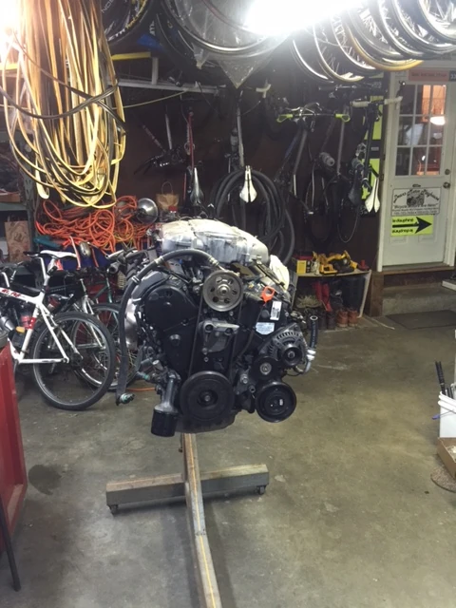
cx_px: 228
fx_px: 509
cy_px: 304
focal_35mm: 29
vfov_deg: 61.7
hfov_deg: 48.2
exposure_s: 1/15
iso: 100
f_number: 2.2
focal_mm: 4.15
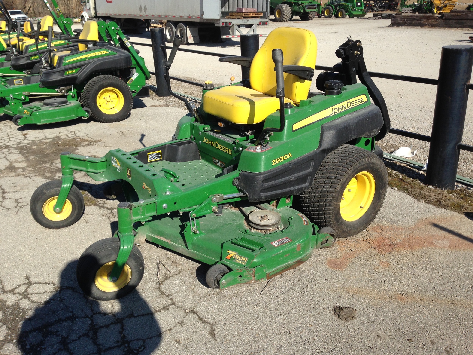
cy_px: 178
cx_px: 236
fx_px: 451
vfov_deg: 42.9
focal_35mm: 33
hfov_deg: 55.4
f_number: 2.4
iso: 50
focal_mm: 4.12
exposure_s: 1/2262
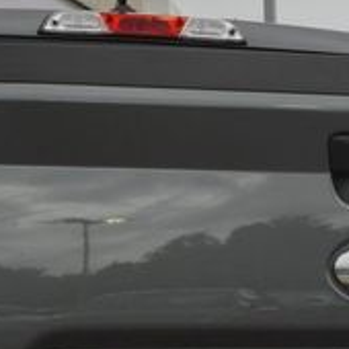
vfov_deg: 10.1
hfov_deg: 10.1
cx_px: 316
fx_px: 1973
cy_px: 288
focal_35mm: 173
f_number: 13
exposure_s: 1/60
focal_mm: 36
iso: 160
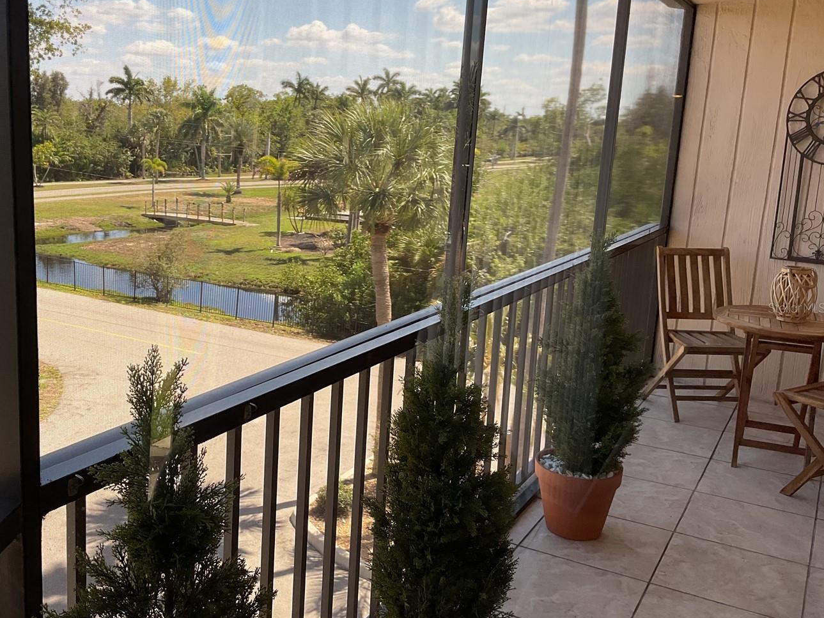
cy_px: 307
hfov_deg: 50.9
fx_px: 857
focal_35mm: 36
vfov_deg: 39.7
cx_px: 317
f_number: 1.8
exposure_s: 1/283
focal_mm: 3
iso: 16
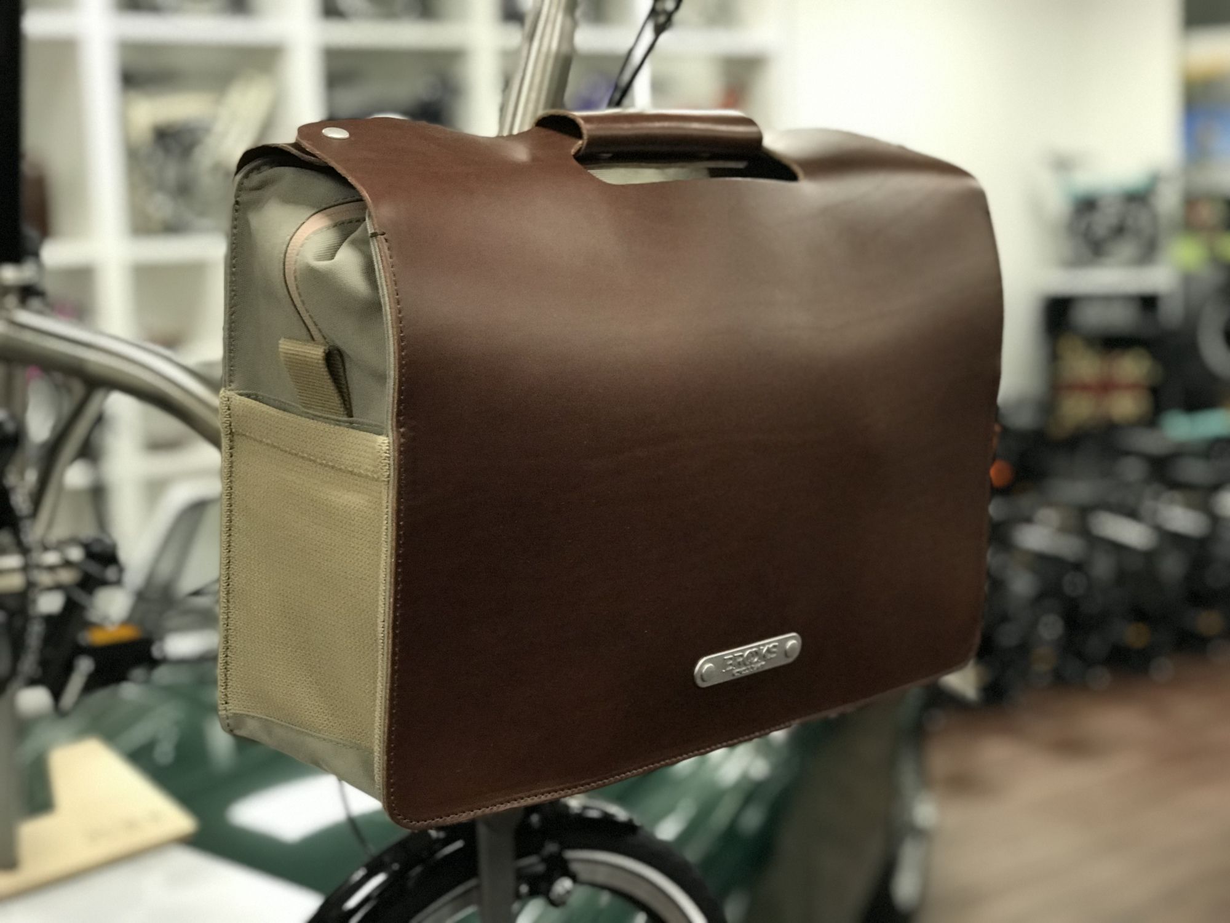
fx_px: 2025
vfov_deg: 25.7
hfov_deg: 33.8
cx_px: 615
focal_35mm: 57
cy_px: 462
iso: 160
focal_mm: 6.6
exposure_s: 1/50
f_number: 2.8
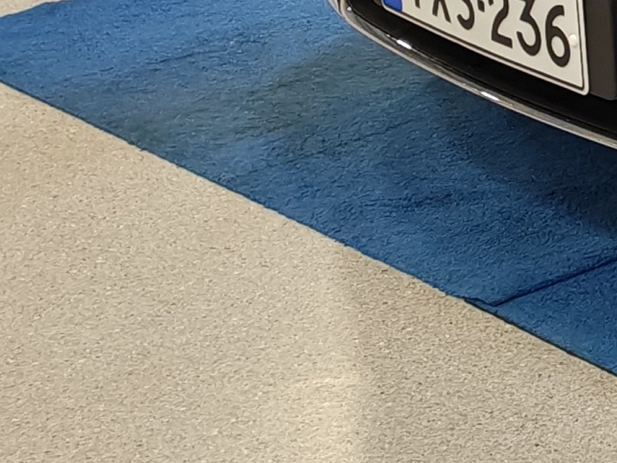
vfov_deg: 9.1
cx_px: 1470
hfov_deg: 10.7
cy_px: -298
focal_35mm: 158
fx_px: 2817
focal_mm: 6.12
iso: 250
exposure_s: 1/100
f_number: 1.9
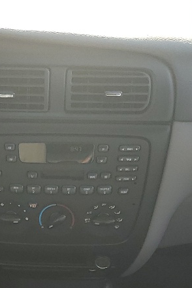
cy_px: 374
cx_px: 43
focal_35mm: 98
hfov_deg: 13.9
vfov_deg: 19.2
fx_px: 784
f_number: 1.5
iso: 50
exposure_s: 1/370
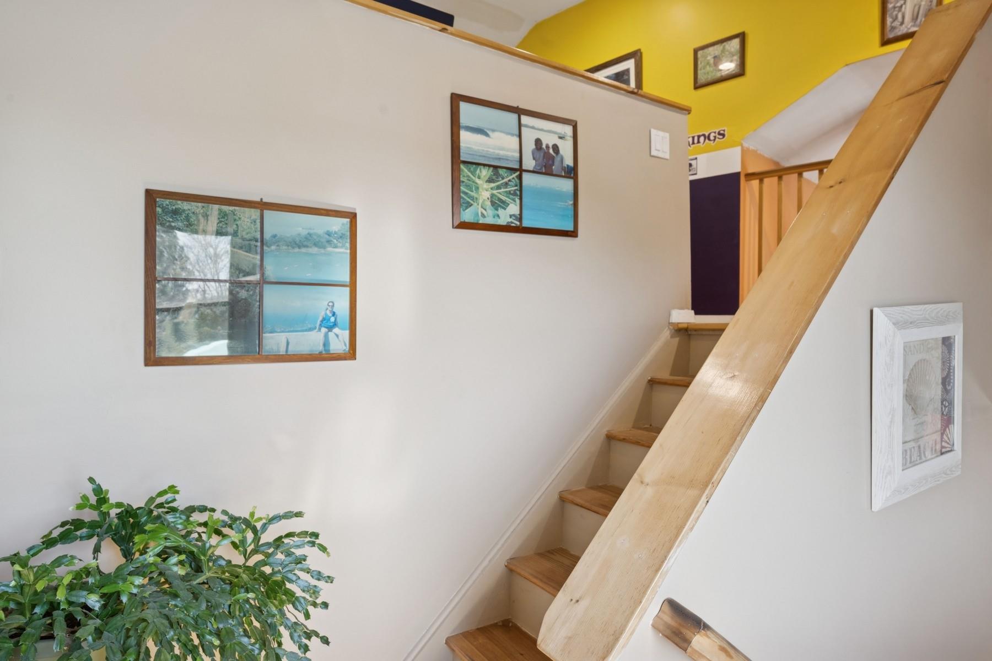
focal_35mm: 20
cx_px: 496
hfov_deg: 82.6
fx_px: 565
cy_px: 330
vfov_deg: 60.7
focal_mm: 20.5
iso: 400
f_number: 8
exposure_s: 1/60
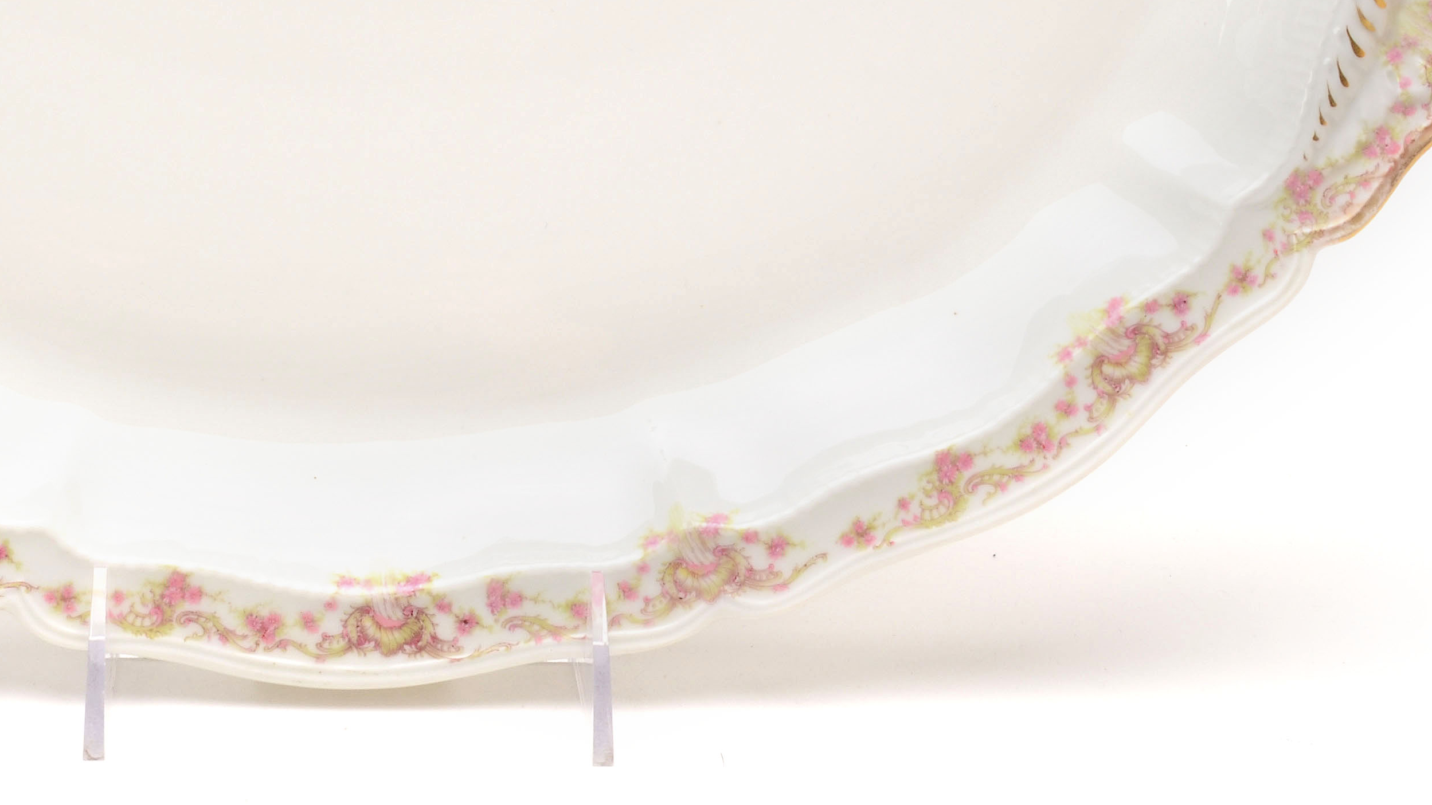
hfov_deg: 21.4
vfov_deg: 12.0
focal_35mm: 99
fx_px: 3759
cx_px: 355
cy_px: -122
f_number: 25
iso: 100
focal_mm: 32
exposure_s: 1/160
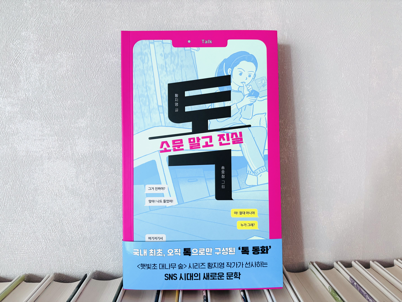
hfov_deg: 67.3
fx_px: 302
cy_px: 151
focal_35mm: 26
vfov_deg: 53.1
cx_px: 201
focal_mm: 5.96
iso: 250
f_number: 1.6
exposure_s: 1/60
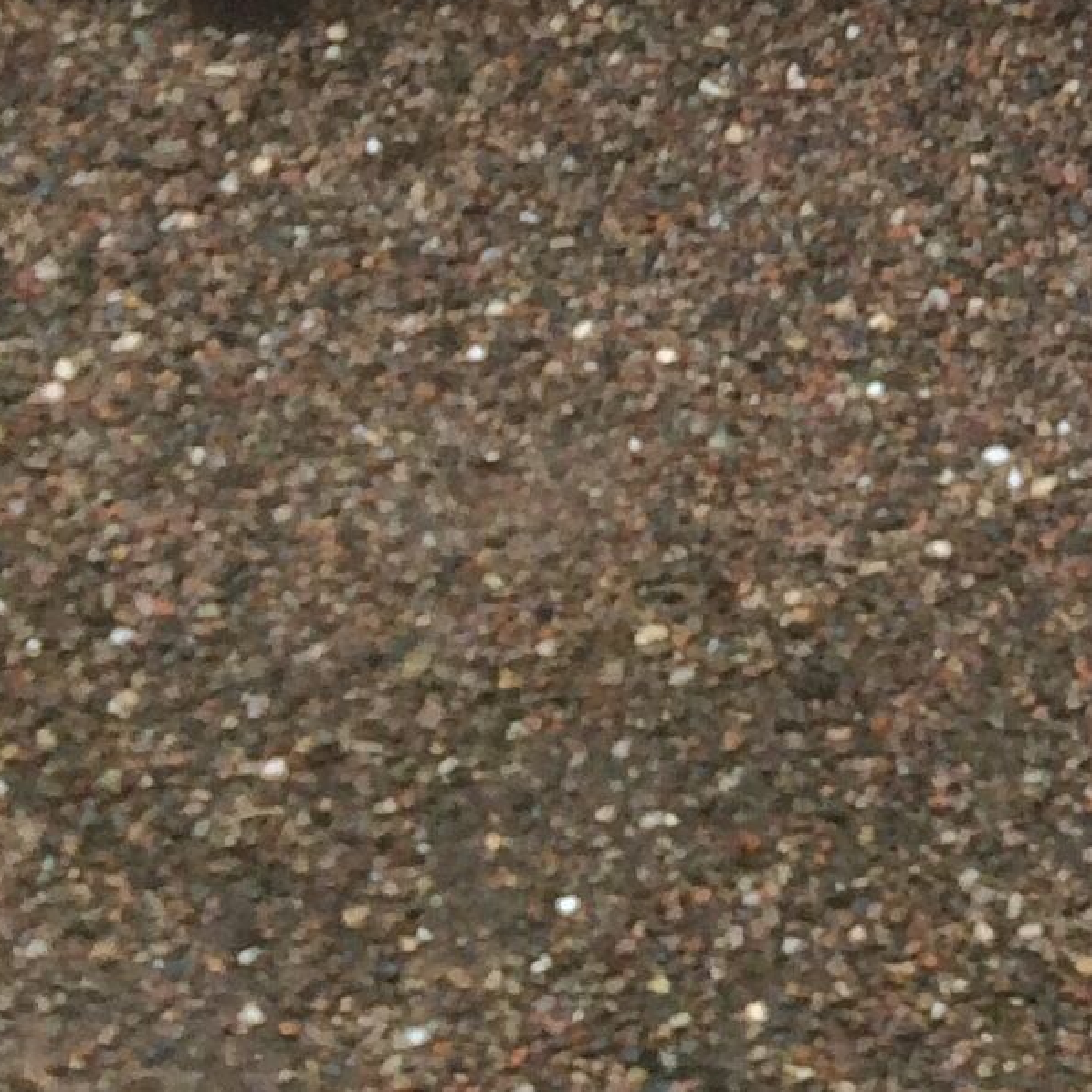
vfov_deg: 11.8
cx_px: 2237
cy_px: -612
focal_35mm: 140
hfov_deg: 11.2
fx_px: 4997
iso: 64
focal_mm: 4.15
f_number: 2.2
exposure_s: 1/100
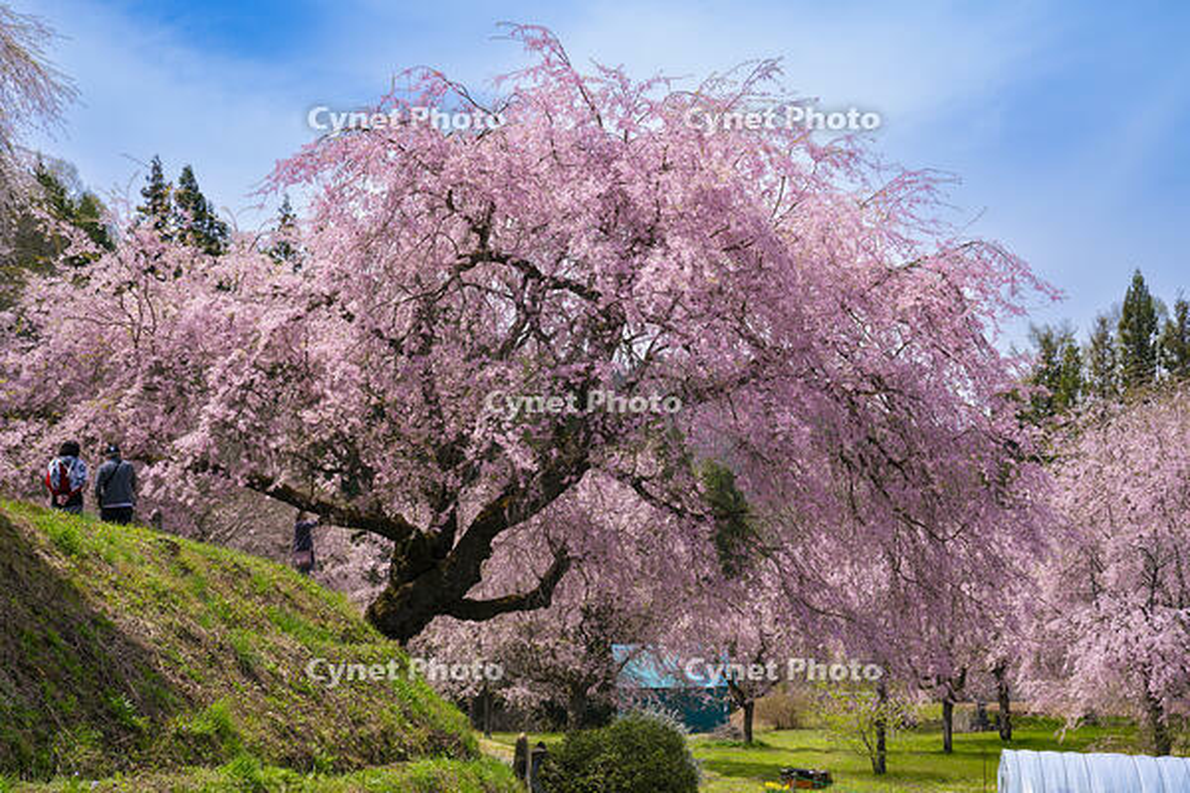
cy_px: 396
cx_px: 595
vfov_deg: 24.2
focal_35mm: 56
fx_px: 1851
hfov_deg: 35.6
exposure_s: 1/45
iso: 100
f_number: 8
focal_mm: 56
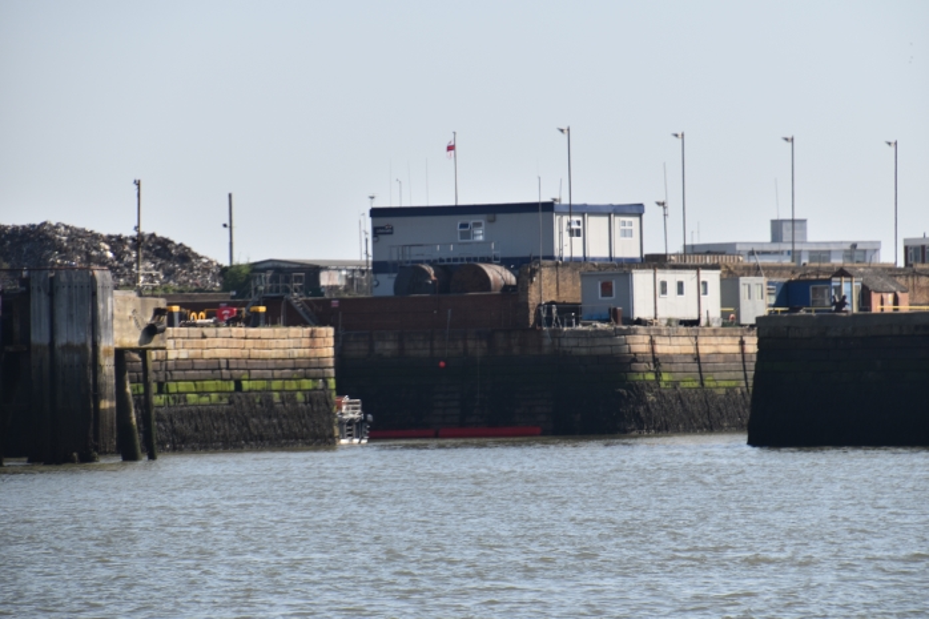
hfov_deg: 8.3
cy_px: 310
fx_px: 6385
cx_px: 464
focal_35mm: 248
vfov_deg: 5.5
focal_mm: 165
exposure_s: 1/800
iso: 200
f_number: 7.1
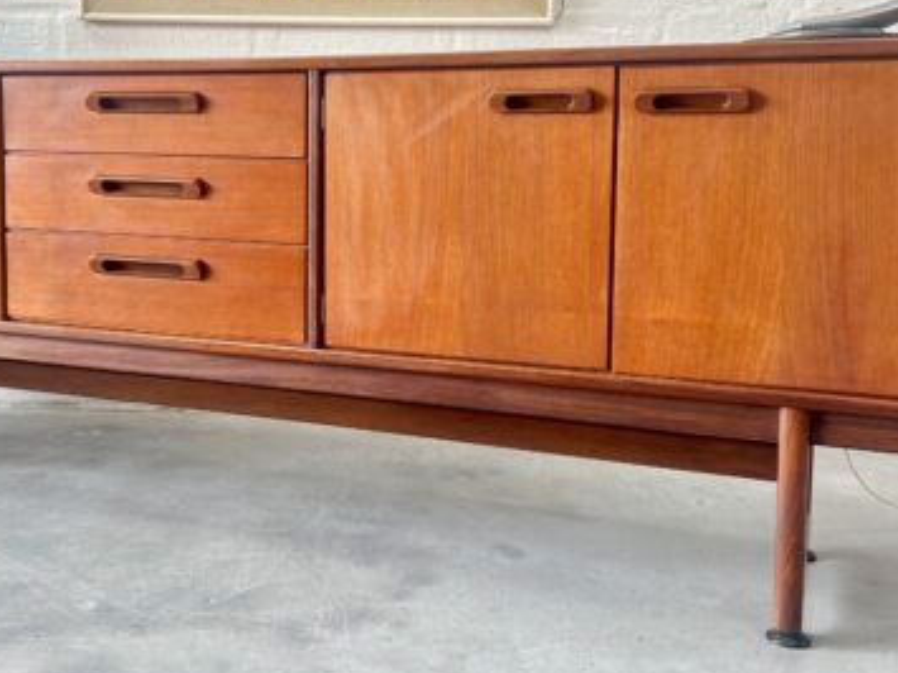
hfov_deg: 42.5
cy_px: 248
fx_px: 1141
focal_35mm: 44
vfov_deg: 32.7
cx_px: 321
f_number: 1.5
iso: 125
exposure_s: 1/121
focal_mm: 5.7
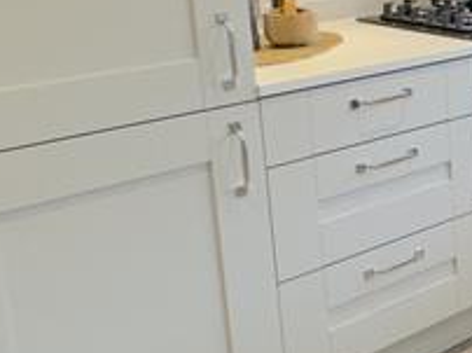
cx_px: 860
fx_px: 967
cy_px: 47
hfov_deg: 19.8
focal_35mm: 71
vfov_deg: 20.3
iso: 64
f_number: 2.2
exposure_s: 1/100
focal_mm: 2.22
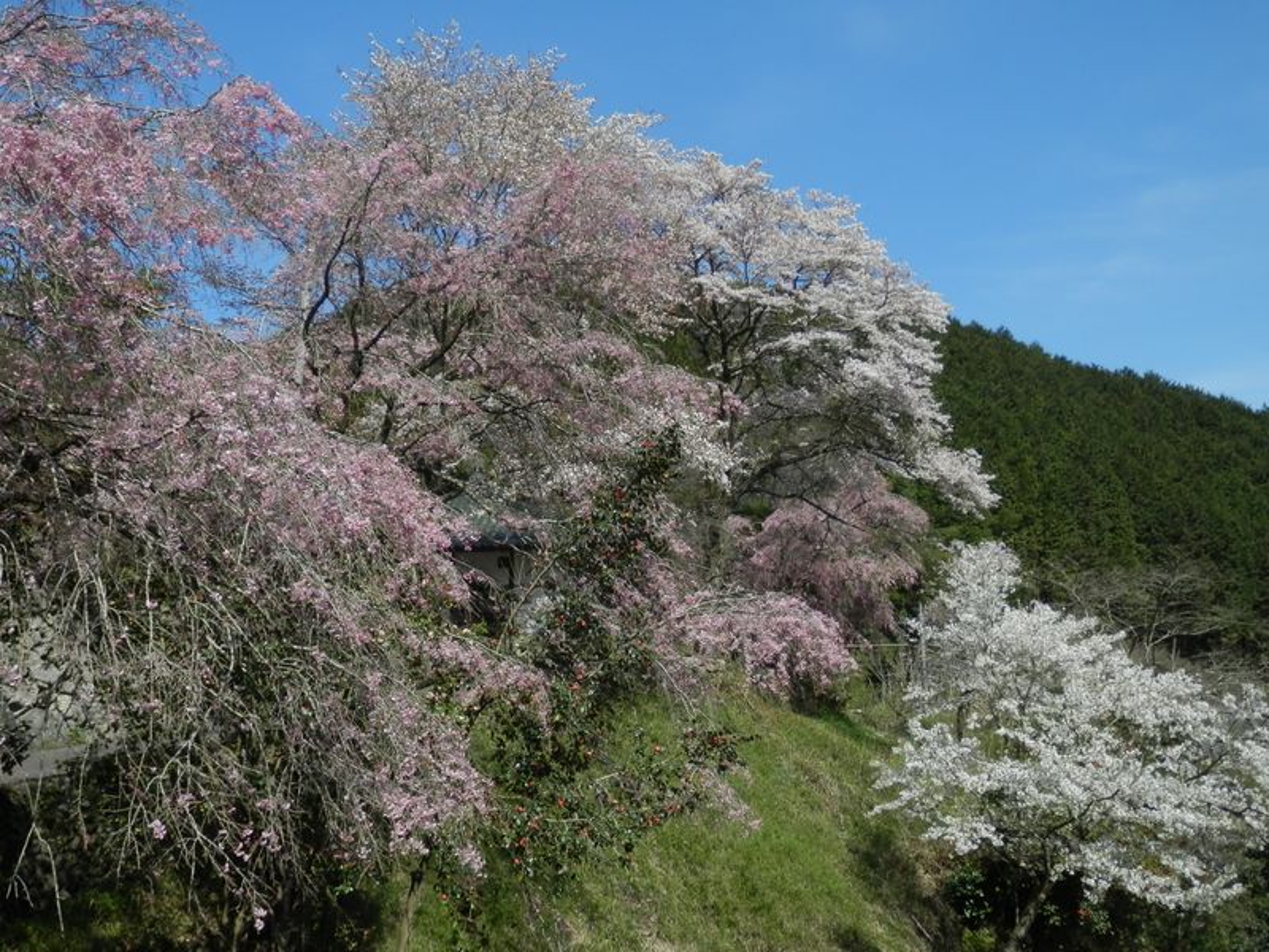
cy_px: 476
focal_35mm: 37
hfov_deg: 50.1
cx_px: 634
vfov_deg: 38.7
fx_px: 1356
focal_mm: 6.6
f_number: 10.1
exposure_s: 1/125
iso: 80
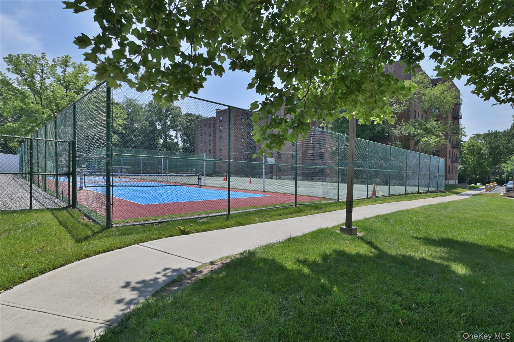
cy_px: 171
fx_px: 271
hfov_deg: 87.0
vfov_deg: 64.5
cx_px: 257
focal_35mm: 19
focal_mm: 19
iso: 320
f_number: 11
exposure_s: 1/320
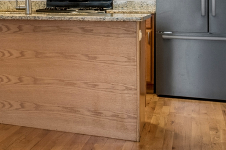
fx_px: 496
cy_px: 2
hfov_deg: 20.0
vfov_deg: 16.9
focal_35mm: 79
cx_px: -160
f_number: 8
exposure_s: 1/5
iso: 200
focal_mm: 12
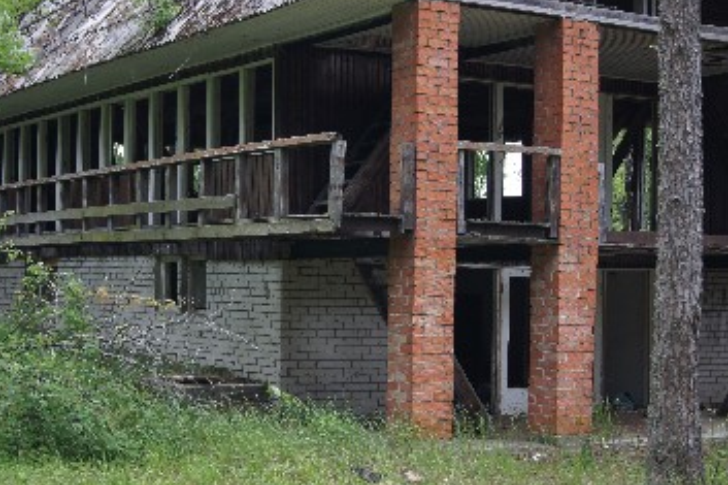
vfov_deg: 20.0
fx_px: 1374
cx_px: 355
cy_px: 235
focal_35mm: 68
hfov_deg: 29.7
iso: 100
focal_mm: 40
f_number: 5.6
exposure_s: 1/50
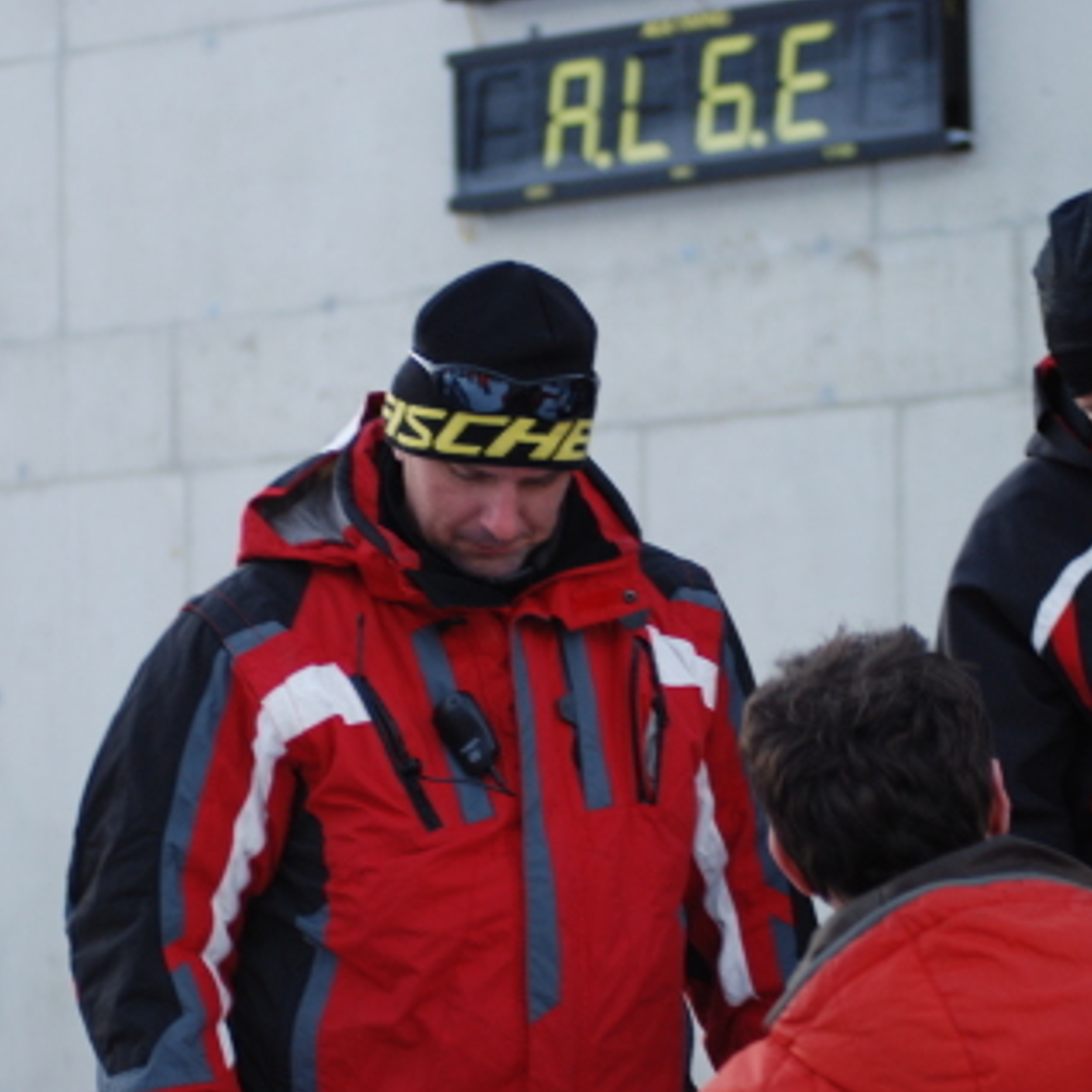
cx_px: 481
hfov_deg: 12.9
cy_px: 549
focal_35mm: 135
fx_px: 4818
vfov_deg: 12.9
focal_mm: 70
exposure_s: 1/60
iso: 400
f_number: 4
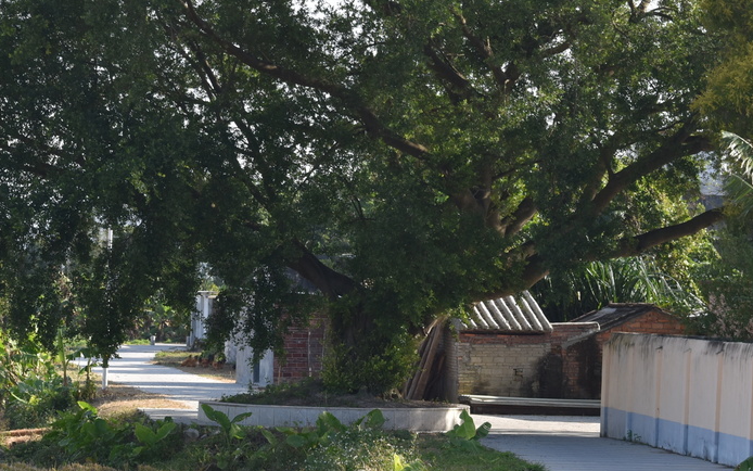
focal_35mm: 185
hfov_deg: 11.3
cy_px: 156
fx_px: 3797
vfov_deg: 7.1
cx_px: 419
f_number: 8
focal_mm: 70
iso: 180
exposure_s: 1/250
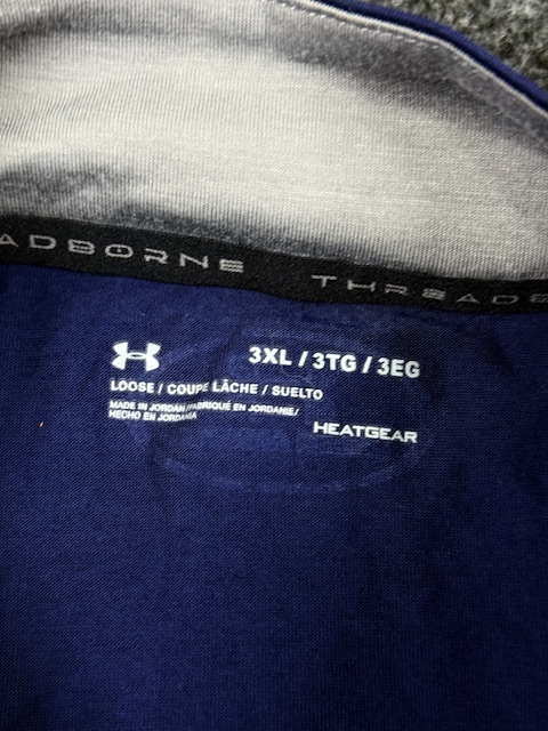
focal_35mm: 48
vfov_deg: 39.7
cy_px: 366
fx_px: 1013
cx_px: 274
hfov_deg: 30.3
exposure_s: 1/50
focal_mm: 6.76
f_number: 1.78
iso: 200
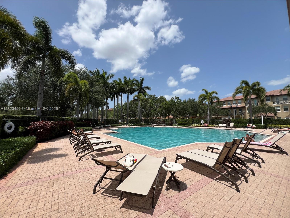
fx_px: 109
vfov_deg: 89.9
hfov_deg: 106.2
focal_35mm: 13
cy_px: 109
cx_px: 145
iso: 32
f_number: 1.8
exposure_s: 1/2273
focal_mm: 1.57
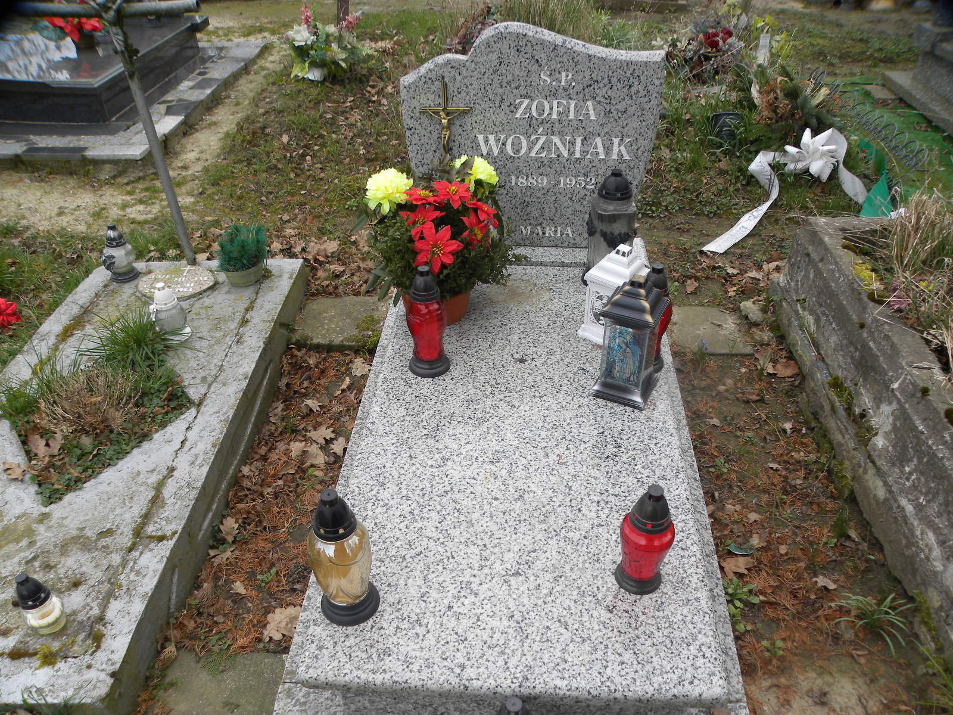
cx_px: 476
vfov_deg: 53.1
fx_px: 716
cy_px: 358
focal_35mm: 26
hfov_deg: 67.3
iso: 64
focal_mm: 4.6
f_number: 2.8
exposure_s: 1/347
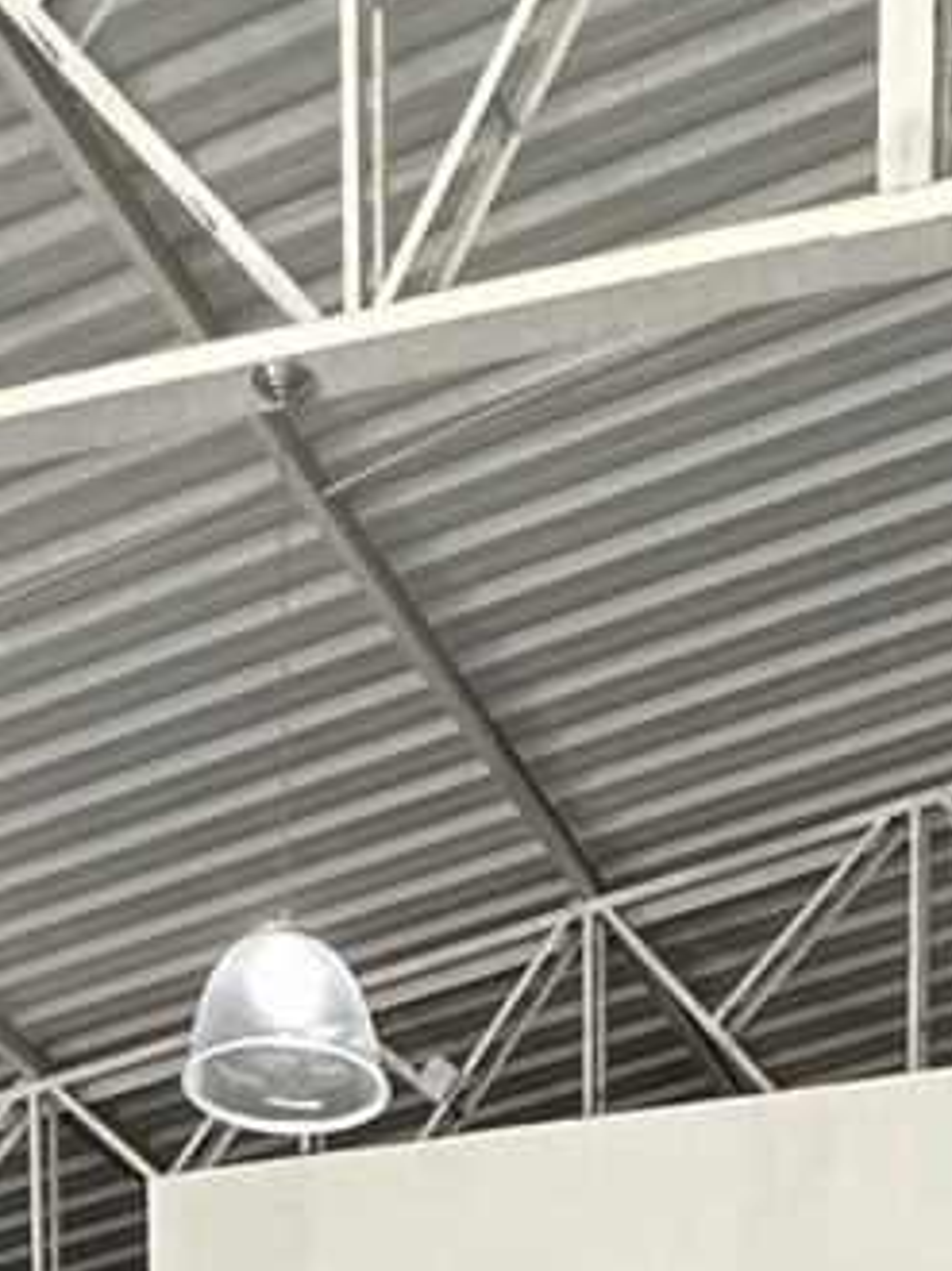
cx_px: 705
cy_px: 2973
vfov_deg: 14.9
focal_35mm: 87
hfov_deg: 16.9
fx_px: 3194
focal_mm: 2.22
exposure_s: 1/60
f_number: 2.2
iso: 250
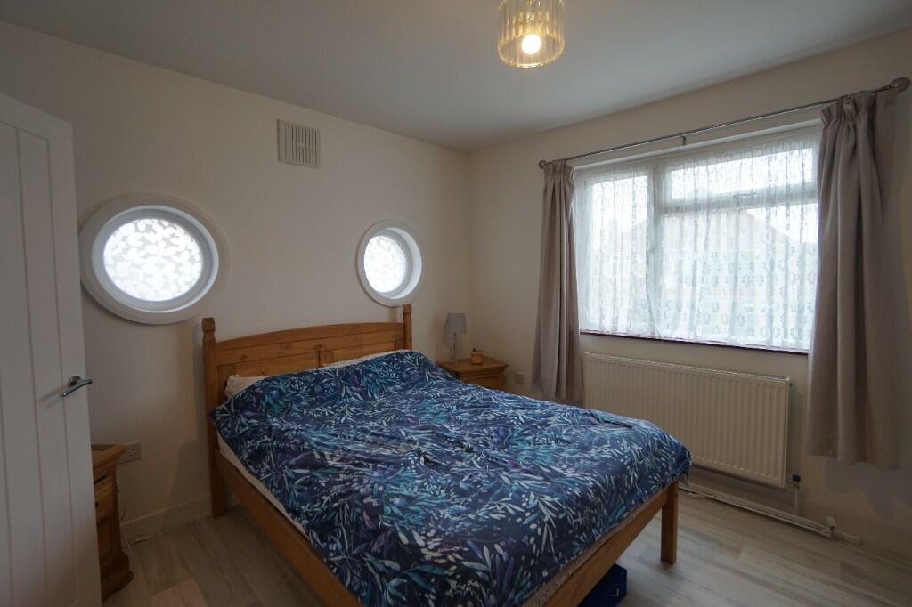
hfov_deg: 100.4
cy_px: 304
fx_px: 380
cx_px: 456
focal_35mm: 15
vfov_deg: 77.3
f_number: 4
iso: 160
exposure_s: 1/60
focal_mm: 10
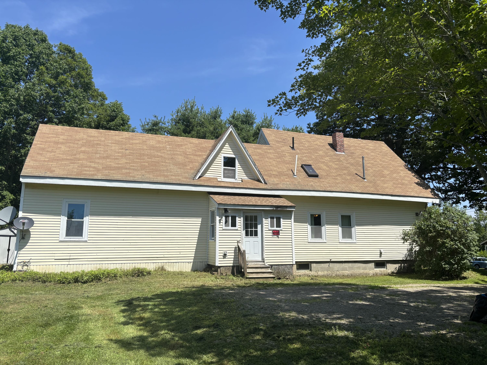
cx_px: 244
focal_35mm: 26
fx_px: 366
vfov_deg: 53.1
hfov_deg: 67.3
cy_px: 182
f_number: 1.6
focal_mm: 5.96
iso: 50
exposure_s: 1/3937
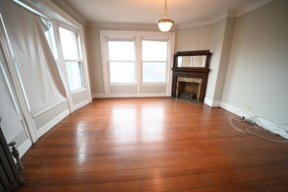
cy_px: 96
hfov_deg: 104.3
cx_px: 144
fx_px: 112
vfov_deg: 81.1
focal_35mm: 14
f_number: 2.8
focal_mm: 14
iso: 110
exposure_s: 1/13
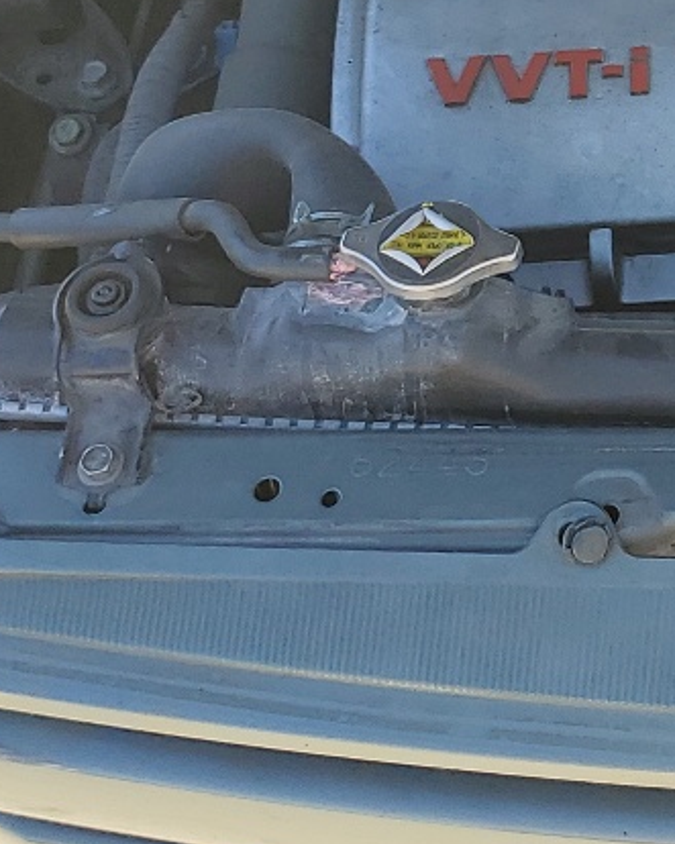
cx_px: 981
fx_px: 2448
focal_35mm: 98
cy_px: 31
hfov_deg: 14.7
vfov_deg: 19.1
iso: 50
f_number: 1.5
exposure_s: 1/625
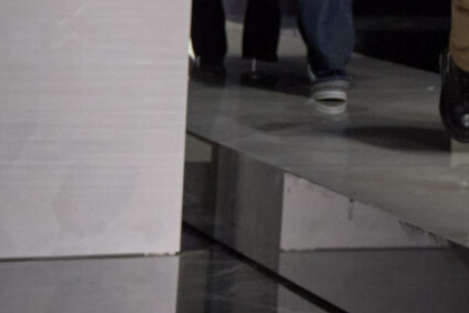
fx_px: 2918
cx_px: 1258
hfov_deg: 8.2
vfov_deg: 6.1
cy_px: -184
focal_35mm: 224
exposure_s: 1/640
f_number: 4.5
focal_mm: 37
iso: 2500
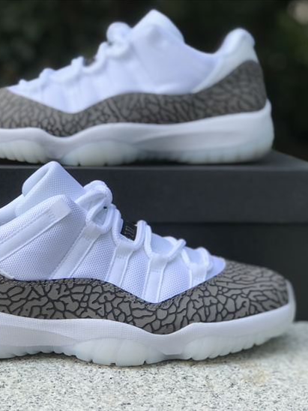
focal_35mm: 77
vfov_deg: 25.3
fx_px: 913
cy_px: 207
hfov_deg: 19.1
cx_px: 110
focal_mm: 6.6
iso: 20
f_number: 2.8
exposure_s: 1/166
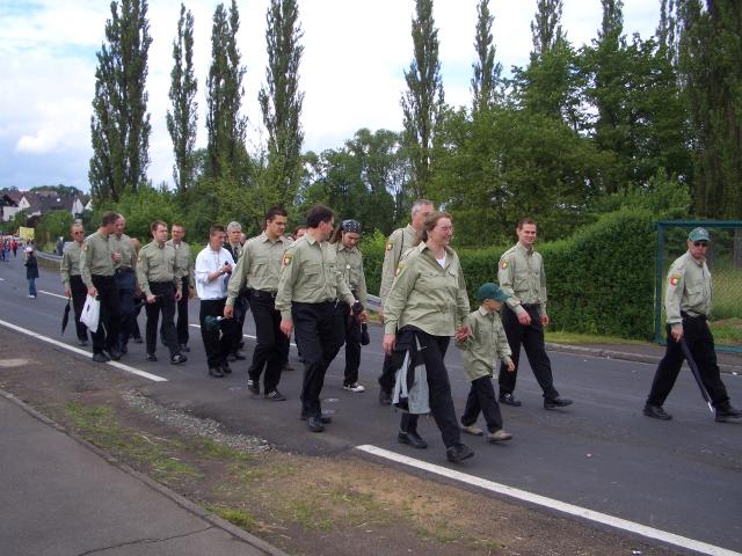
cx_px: 371
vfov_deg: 40.7
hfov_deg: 52.6
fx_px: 750
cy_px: 278
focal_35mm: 35
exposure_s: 1/500
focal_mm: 5.8
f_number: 4.3
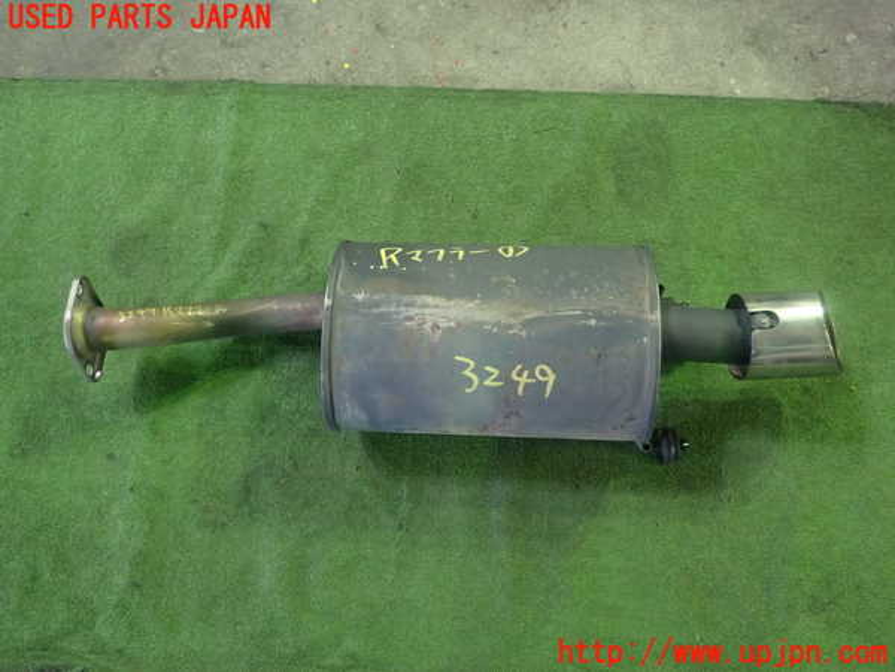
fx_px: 776
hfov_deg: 60.0
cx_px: 448
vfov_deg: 46.8
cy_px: 336
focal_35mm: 30
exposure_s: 1/30
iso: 500
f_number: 2.3
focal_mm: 5.4
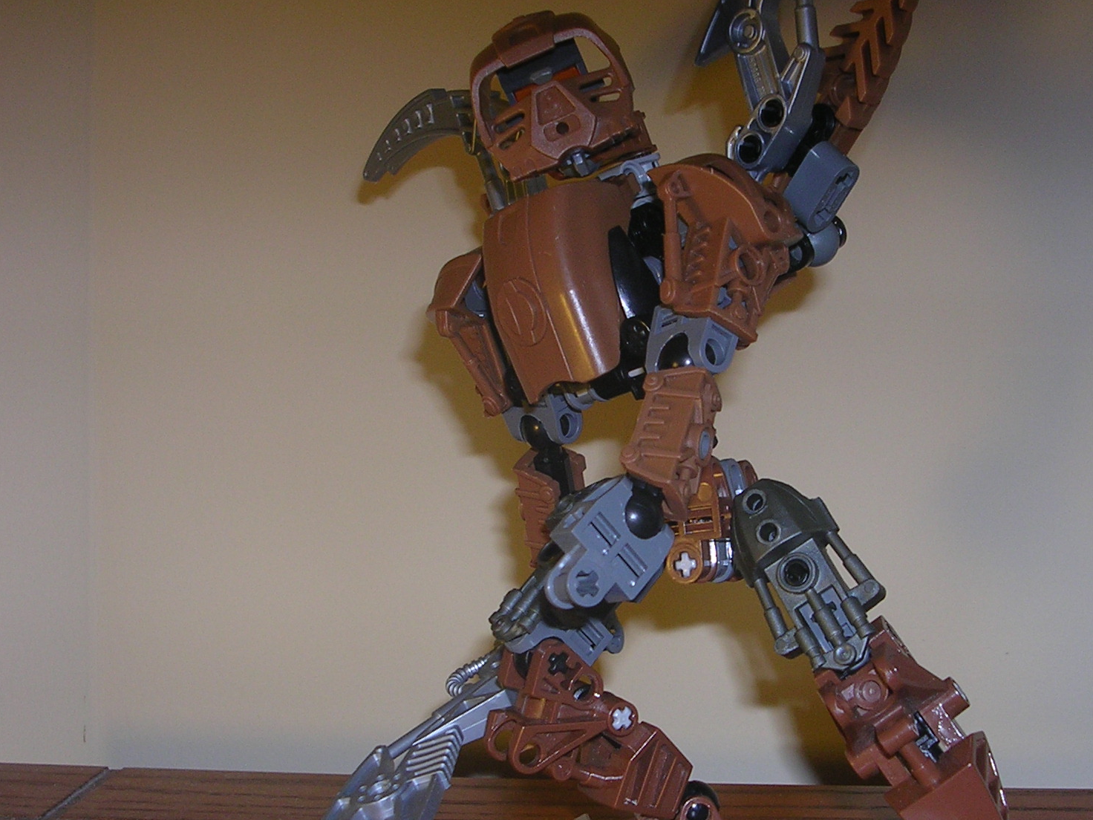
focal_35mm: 64
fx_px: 2021
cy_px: 462
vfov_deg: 22.9
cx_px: 698
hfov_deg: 30.1
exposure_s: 1/60.1
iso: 50
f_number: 3
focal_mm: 7.1
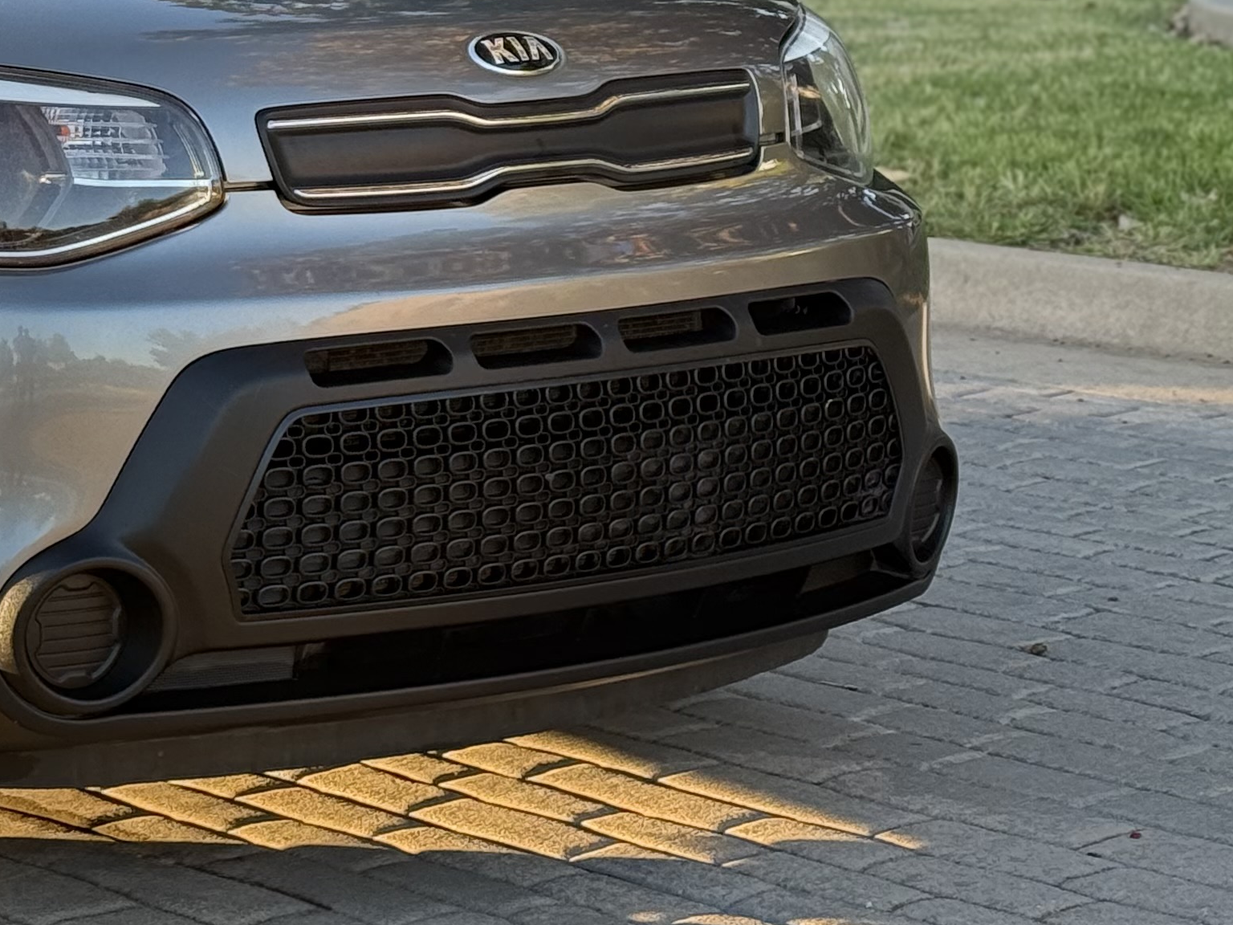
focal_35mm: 126
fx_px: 4488
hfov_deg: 15.1
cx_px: -247
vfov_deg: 11.7
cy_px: 139
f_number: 1.78
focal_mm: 6.76
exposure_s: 1/357
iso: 100
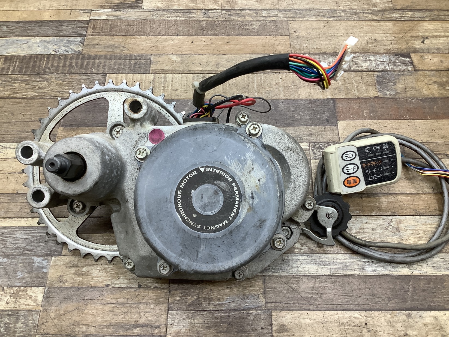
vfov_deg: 45.5
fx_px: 402
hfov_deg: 58.3
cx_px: 224
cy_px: 168
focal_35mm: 31
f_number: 2.4
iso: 100
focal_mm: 3.3
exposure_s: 1/60
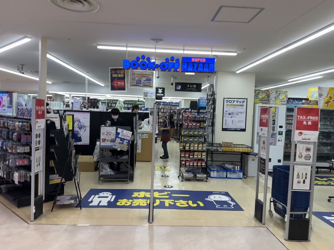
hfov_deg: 71.6
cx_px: 167
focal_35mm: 24
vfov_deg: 56.8
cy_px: 125
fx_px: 232
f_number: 1.78
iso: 80
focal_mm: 6.76
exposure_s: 1/195
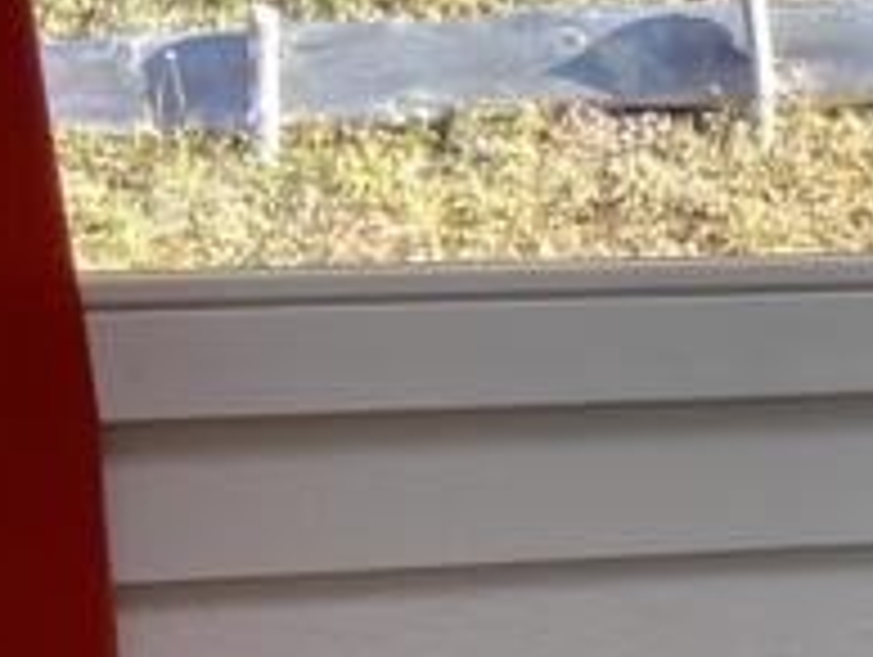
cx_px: 2205
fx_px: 3459
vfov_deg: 10.7
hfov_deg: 11.5
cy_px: 670
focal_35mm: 137
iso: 40
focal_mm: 4.25
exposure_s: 1/122
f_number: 1.8
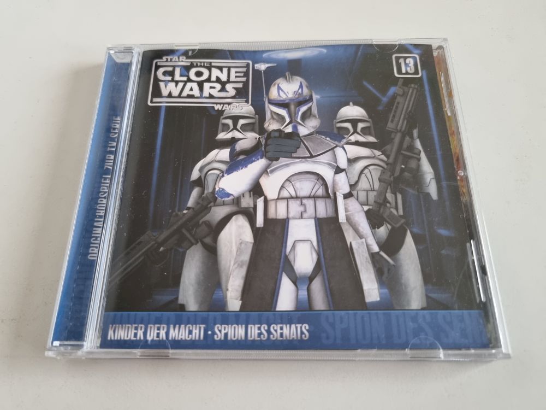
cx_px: 273
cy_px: 205
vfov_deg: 53.1
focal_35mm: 26
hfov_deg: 67.3
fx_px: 410
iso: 400
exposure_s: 1/50
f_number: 1.8
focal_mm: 5.4
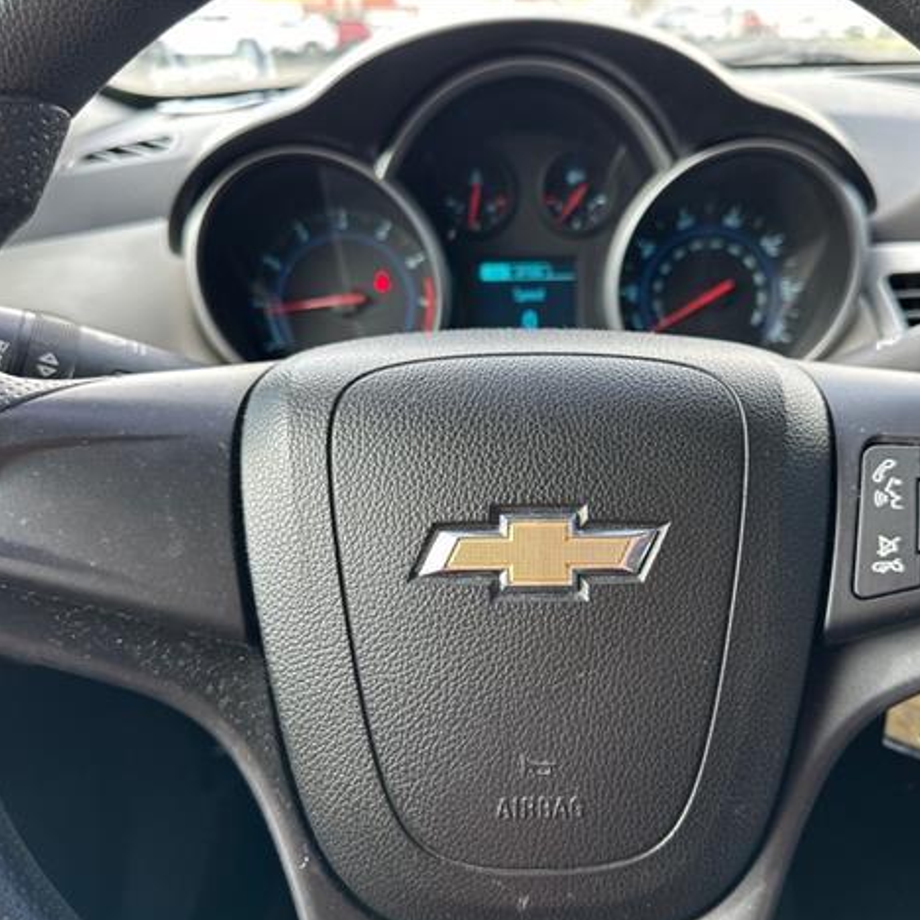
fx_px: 872
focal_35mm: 29
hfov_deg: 55.4
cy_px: 466
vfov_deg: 55.6
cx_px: 531
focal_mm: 6.86
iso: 160
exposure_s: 1/121
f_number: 1.78
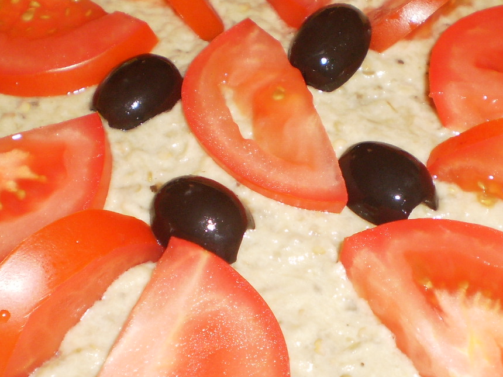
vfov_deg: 21.9
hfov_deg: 28.9
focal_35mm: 67
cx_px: 285
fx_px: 974
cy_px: 210
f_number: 3.1
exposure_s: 1/30
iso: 125
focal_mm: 6.3
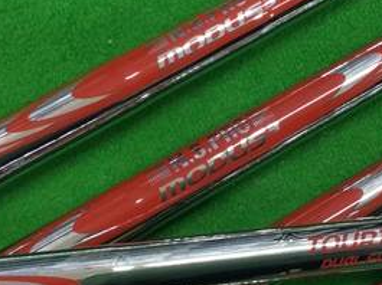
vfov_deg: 19.6
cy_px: 176
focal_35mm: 75
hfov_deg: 25.9
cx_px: 261
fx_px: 827
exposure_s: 1/30
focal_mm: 3.3
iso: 160
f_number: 2.4
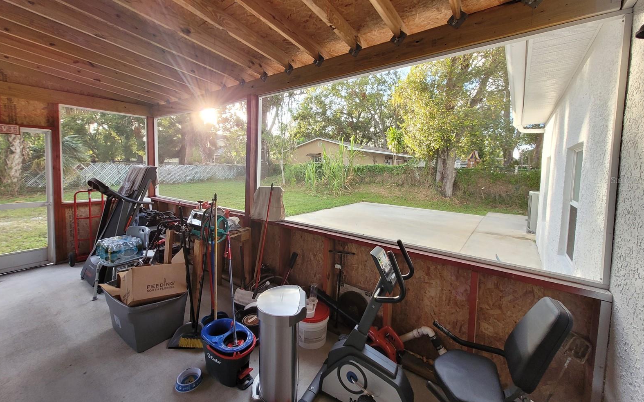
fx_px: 246
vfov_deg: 78.4
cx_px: 322
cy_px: 180
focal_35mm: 14
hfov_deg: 105.3
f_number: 2.2
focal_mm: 1.74
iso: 64
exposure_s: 1/60
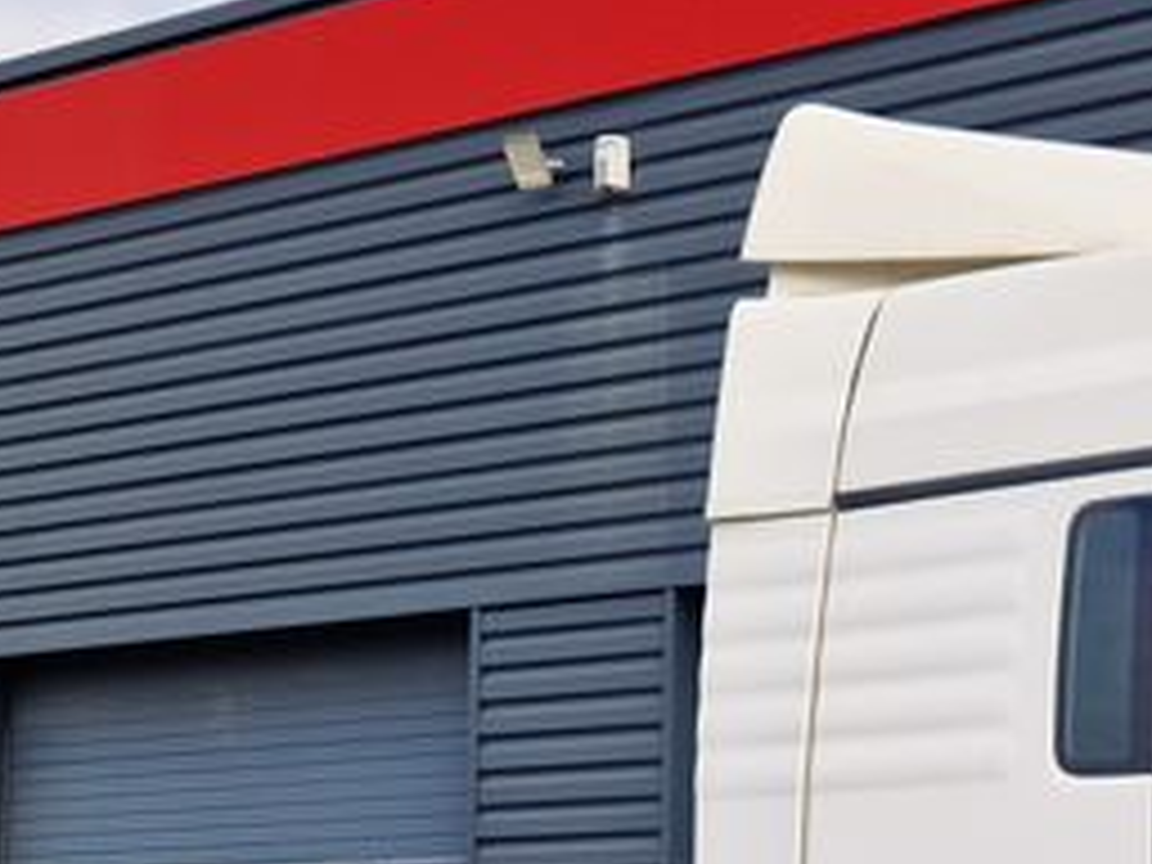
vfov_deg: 19.3
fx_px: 2396
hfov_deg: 25.5
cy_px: 1035
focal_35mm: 72
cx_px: 1188
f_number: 1.8
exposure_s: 1/5747
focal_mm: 5.4
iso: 50
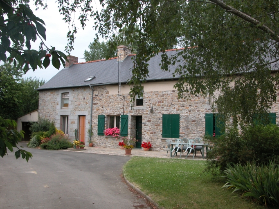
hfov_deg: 52.6
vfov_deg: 40.7
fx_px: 282
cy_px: 104
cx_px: 140
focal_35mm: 35
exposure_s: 1/226
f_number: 5.6
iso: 100
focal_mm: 8.9
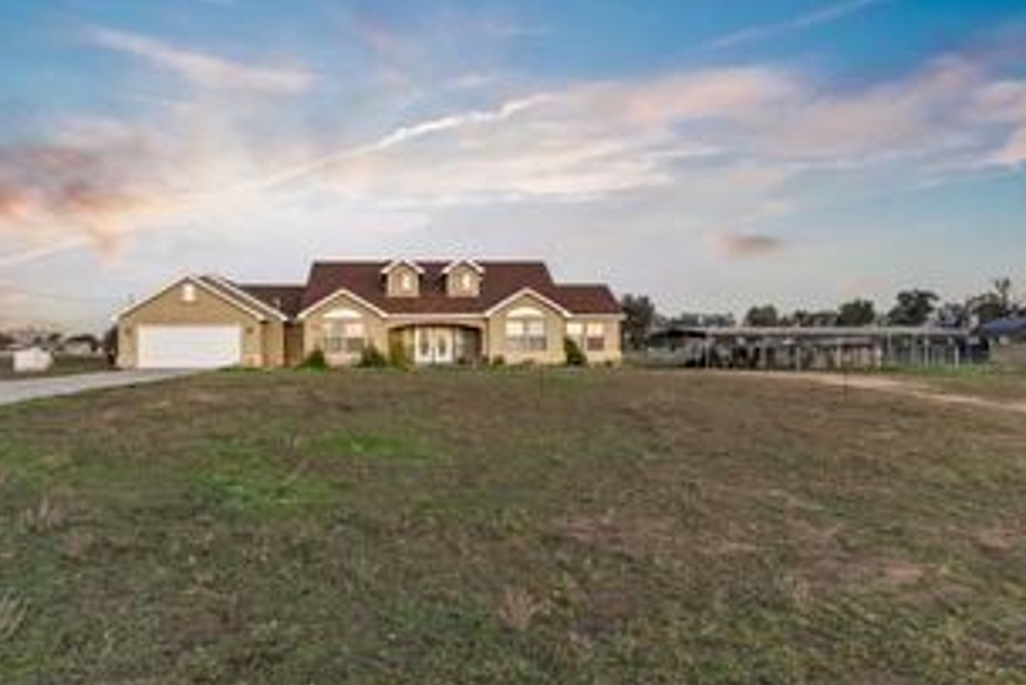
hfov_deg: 75.6
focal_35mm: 23
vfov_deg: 55.2
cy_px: 342
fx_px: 656
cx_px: 439
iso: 2500
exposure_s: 1/160
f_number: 2.8
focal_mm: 14
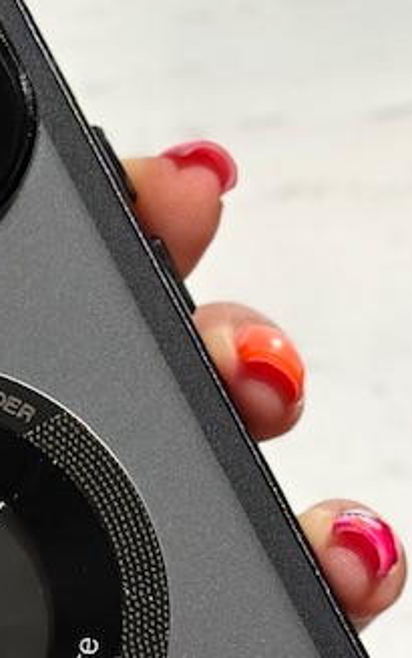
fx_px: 3567
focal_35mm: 199
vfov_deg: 10.5
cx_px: -40
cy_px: 497
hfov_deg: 6.6
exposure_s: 1/9804
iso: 100
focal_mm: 6.86
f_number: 1.78
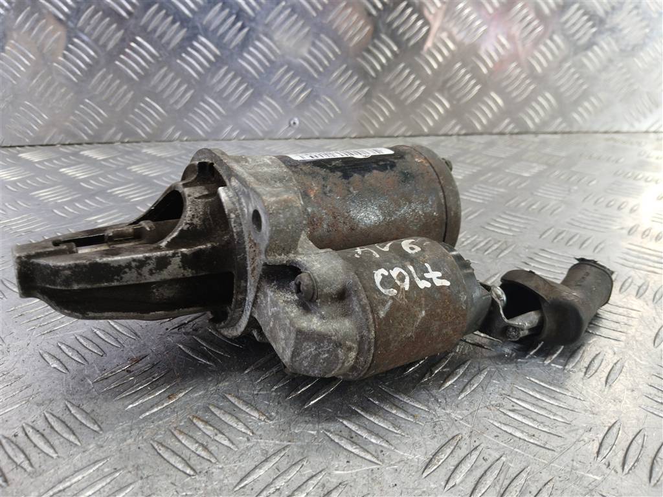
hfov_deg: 67.3
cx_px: 332
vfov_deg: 53.1
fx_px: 498
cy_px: 248
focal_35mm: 26
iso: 80
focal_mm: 3.98
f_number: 1.8
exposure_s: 1/50
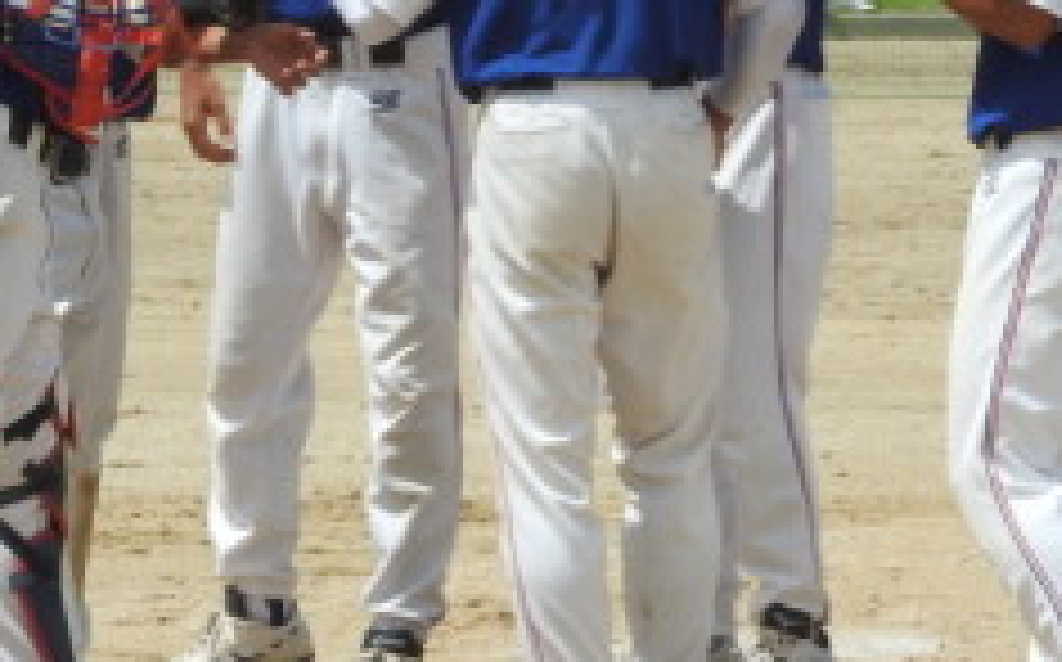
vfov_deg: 1.9
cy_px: 149
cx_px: 513
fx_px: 19518
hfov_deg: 3.1
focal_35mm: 675
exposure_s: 1/800
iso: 100
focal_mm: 44.8
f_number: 5.5
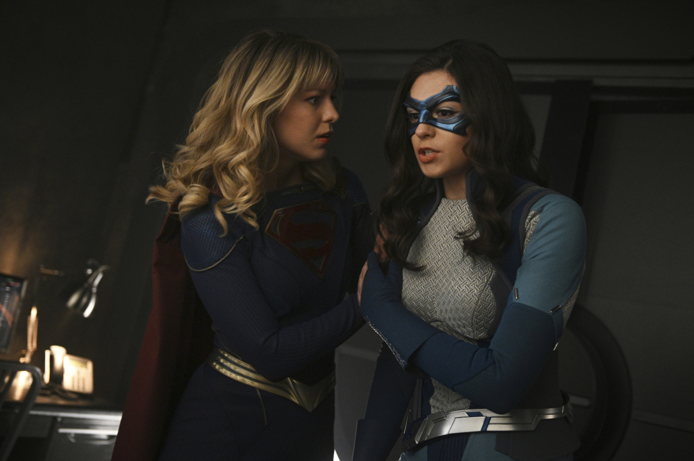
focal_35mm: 42
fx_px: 809
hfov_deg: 46.4
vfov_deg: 31.8
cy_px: 230
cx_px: 347
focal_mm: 42
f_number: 2.8
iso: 6400
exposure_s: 1/125
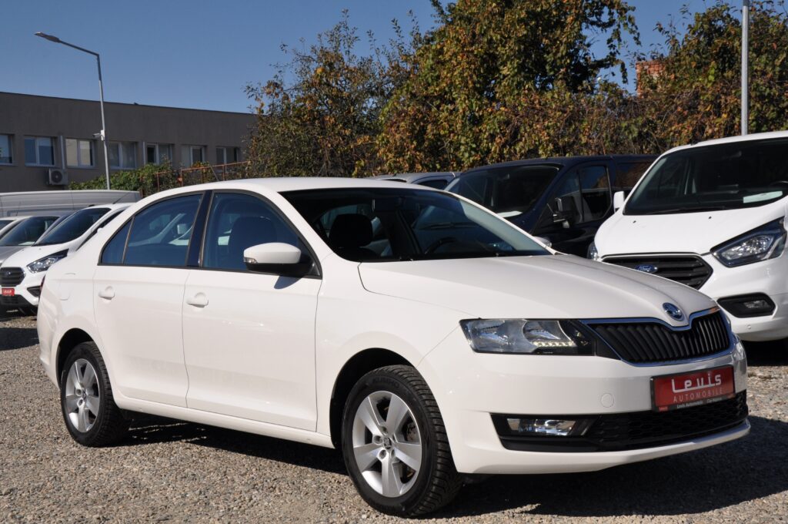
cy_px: 262
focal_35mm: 51
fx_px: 1115
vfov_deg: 26.4
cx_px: 394
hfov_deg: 38.9
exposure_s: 1/500
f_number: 11
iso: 500
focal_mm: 34
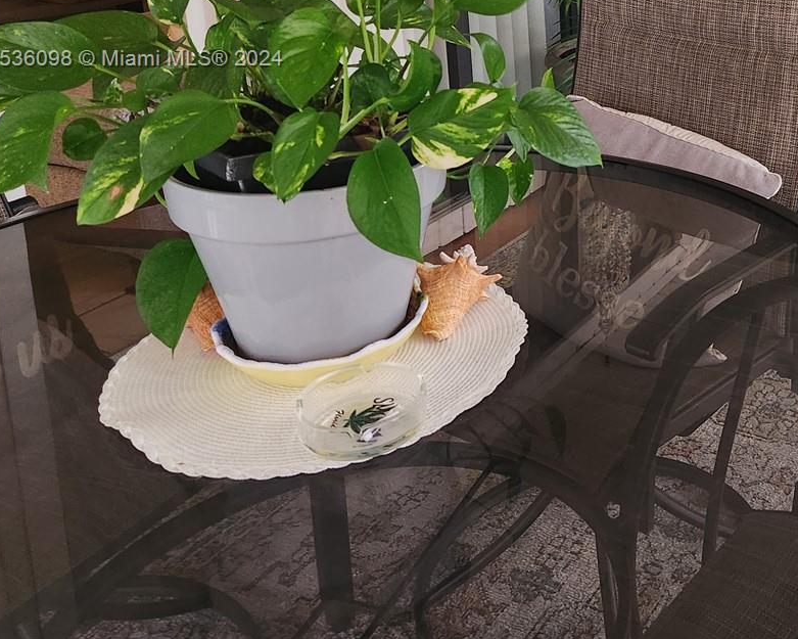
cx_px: 773
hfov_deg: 36.7
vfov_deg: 31.2
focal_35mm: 46
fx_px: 1087
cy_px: 60
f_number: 1.8
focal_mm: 5.4
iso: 500
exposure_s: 1/60
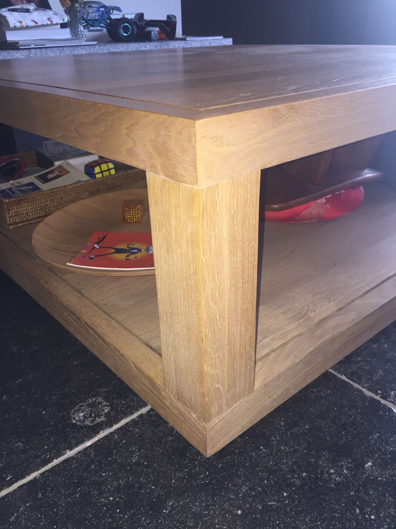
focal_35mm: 29
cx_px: 198
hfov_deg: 48.2
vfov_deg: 61.7
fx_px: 442
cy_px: 264
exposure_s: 1/33
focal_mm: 4.15
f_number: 2.2
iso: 100
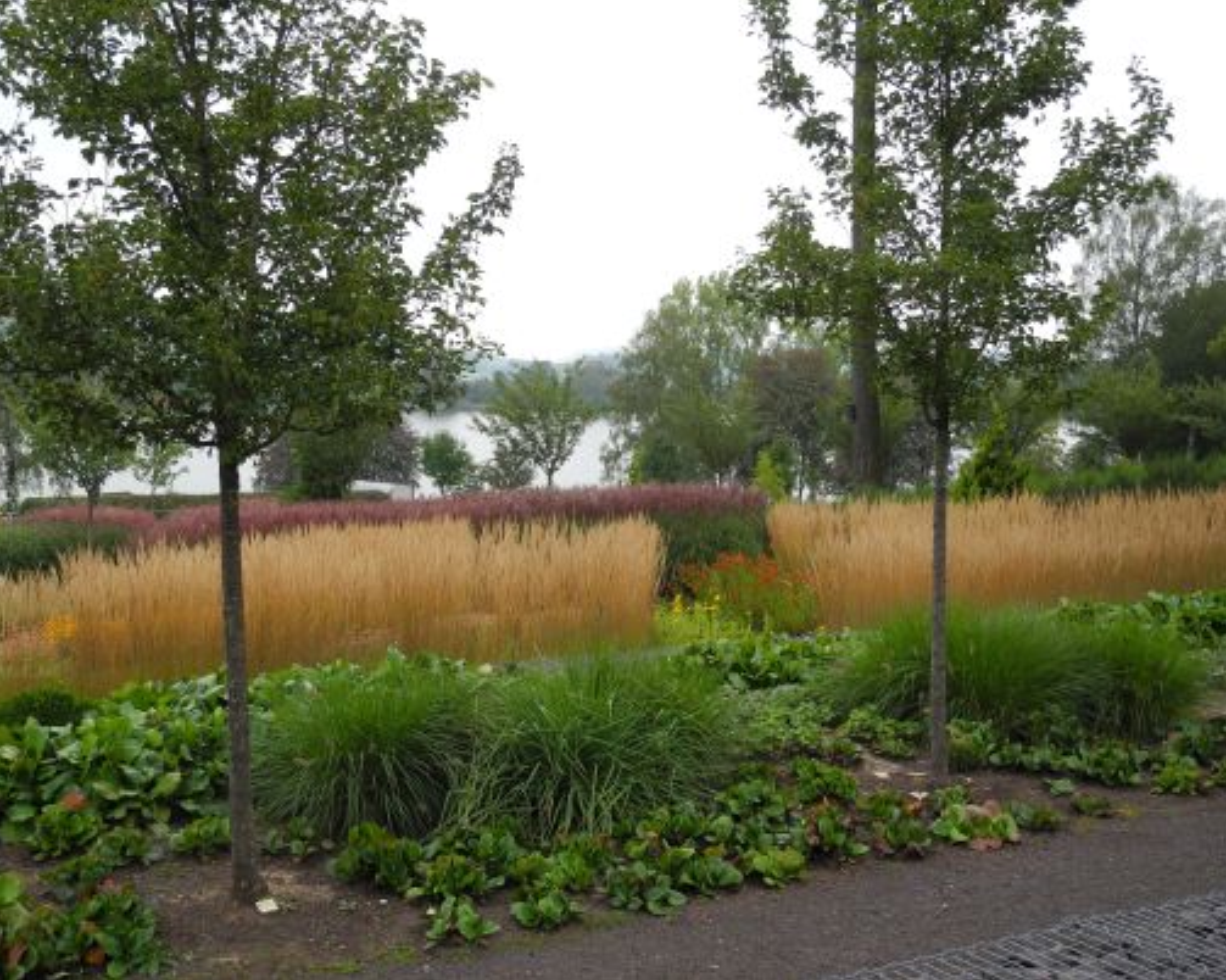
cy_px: 491
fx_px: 1560
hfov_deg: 42.9
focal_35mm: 43
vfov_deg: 34.9
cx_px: 578
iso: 100
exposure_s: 1/200
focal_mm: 8.8
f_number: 3.2
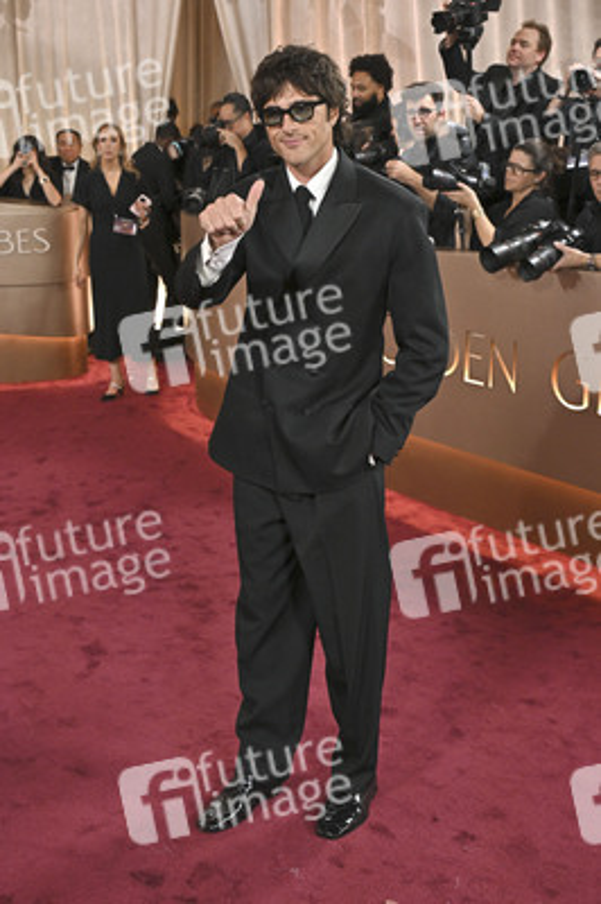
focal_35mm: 45
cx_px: 300
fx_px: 1129
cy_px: 452
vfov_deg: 43.6
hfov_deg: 29.8
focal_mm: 45
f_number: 5.6
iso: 2500
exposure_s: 1/320
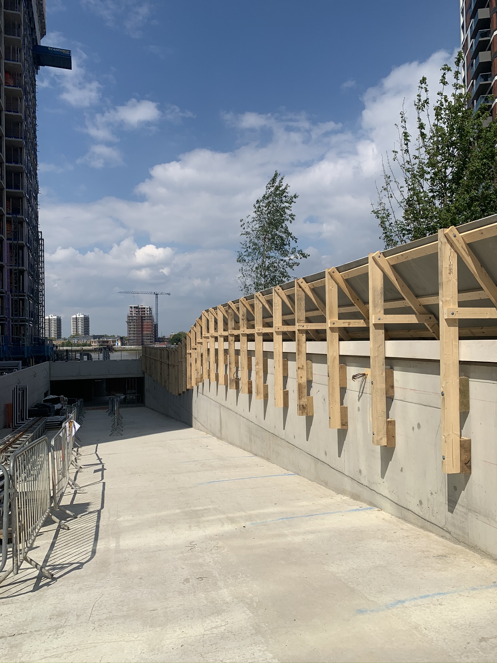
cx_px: 248
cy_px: 332
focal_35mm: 26
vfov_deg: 67.3
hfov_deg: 53.1
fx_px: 498
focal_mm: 4.25
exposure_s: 1/4902
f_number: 1.8
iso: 25
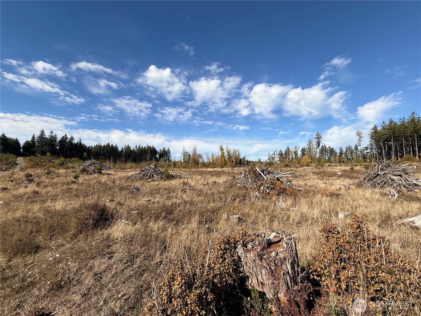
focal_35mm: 14
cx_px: 210
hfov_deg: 102.1
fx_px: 170
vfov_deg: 85.7
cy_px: 158
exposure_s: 1/2976
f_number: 2.2
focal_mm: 2.22
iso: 50
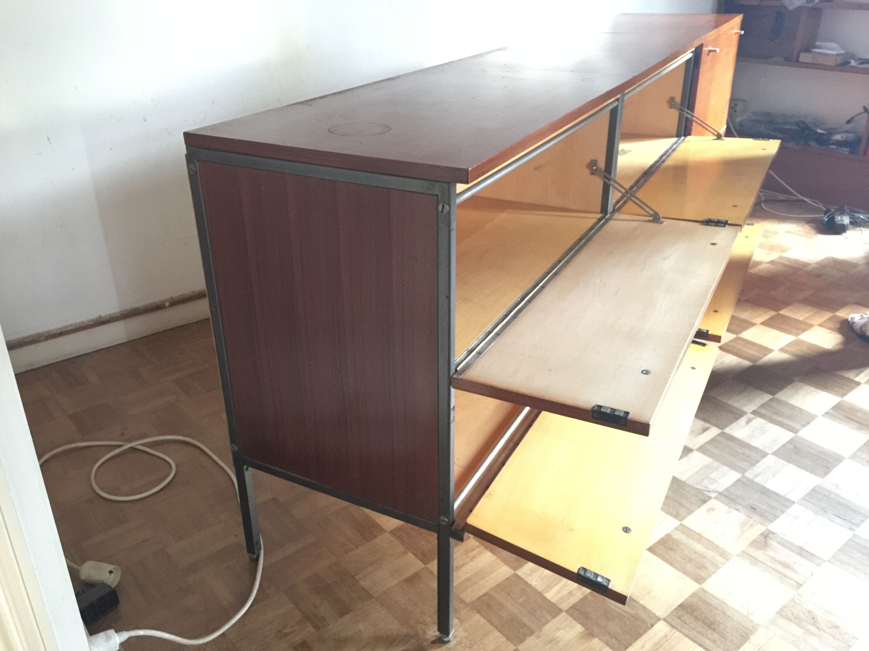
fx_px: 728
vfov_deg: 48.2
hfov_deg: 61.7
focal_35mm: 29
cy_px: 326
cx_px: 434
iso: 200
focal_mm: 4.15
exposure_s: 1/8
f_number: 2.2
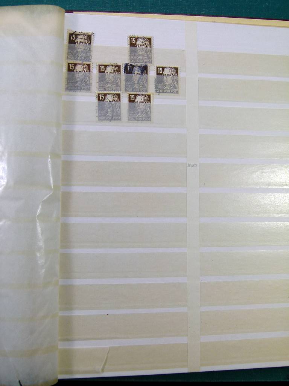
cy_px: 193
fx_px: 367
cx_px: 144
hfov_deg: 42.9
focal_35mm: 33
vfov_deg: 55.4
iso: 100
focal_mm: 5.9
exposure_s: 1/125
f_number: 4
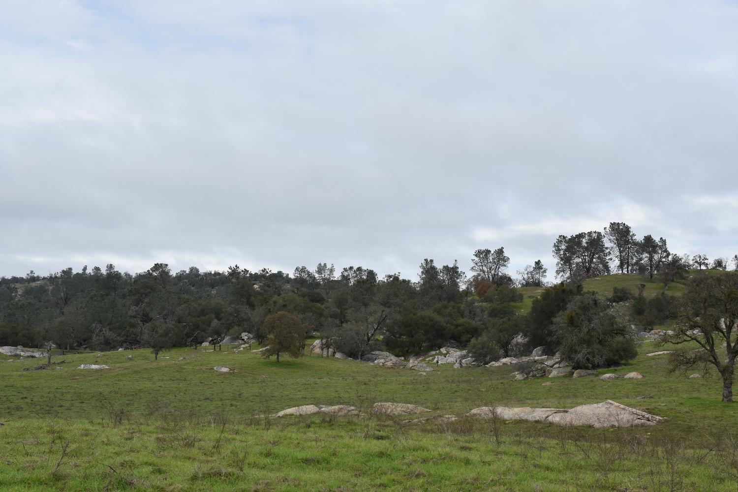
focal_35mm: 52
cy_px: 246
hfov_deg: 37.9
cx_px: 369
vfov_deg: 25.8
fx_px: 1076
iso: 280
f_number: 8
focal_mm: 35
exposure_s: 1/500
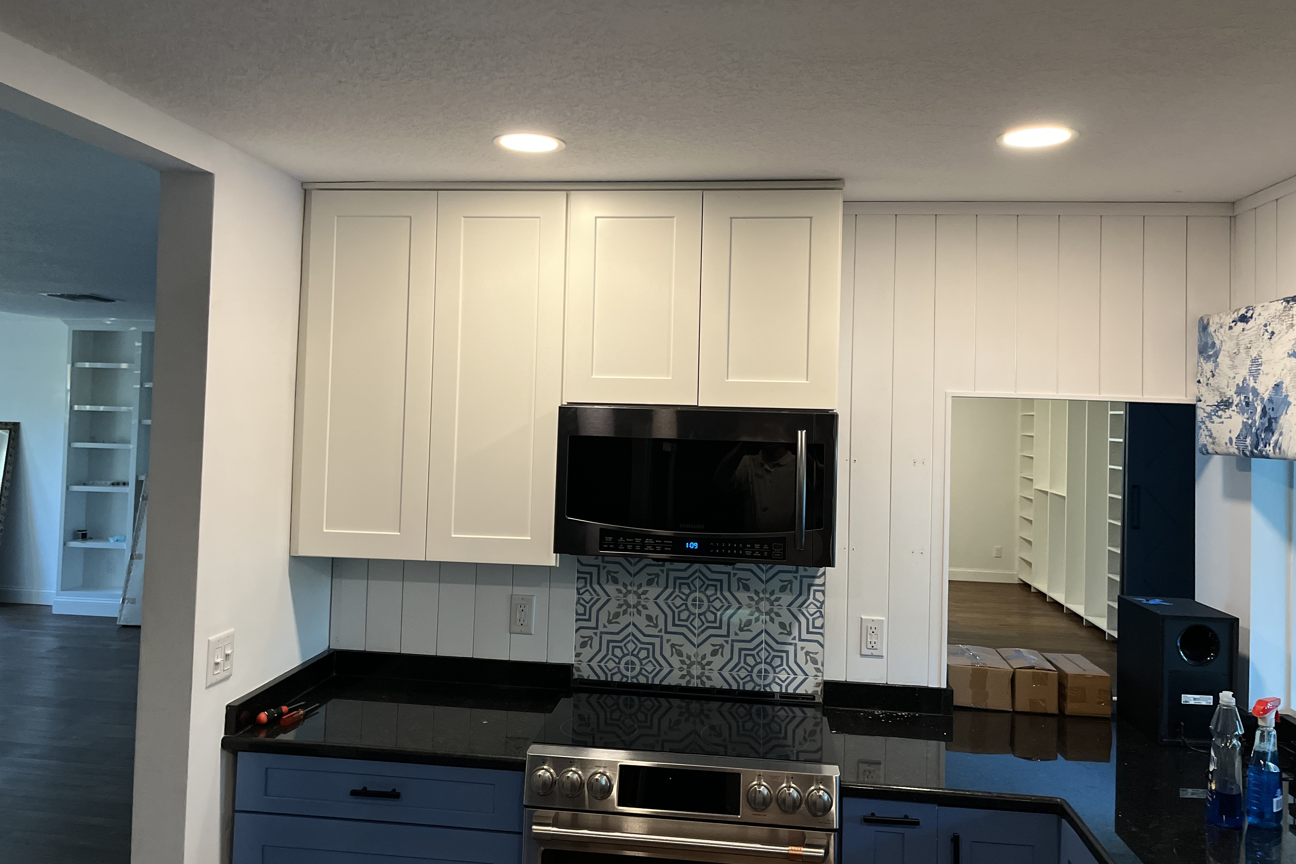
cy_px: 377
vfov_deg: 46.3
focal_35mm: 28
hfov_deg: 65.5
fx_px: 1008
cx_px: 643
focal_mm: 5.1
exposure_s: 1/60
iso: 320
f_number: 1.6
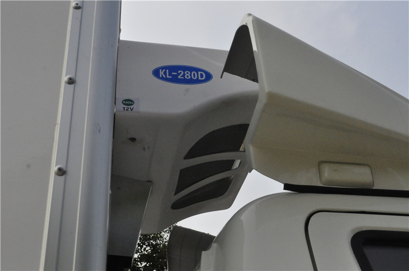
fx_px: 494
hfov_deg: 45.0
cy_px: 136
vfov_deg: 30.8
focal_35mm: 44
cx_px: 204
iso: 2500
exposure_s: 1/4000
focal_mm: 29
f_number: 10
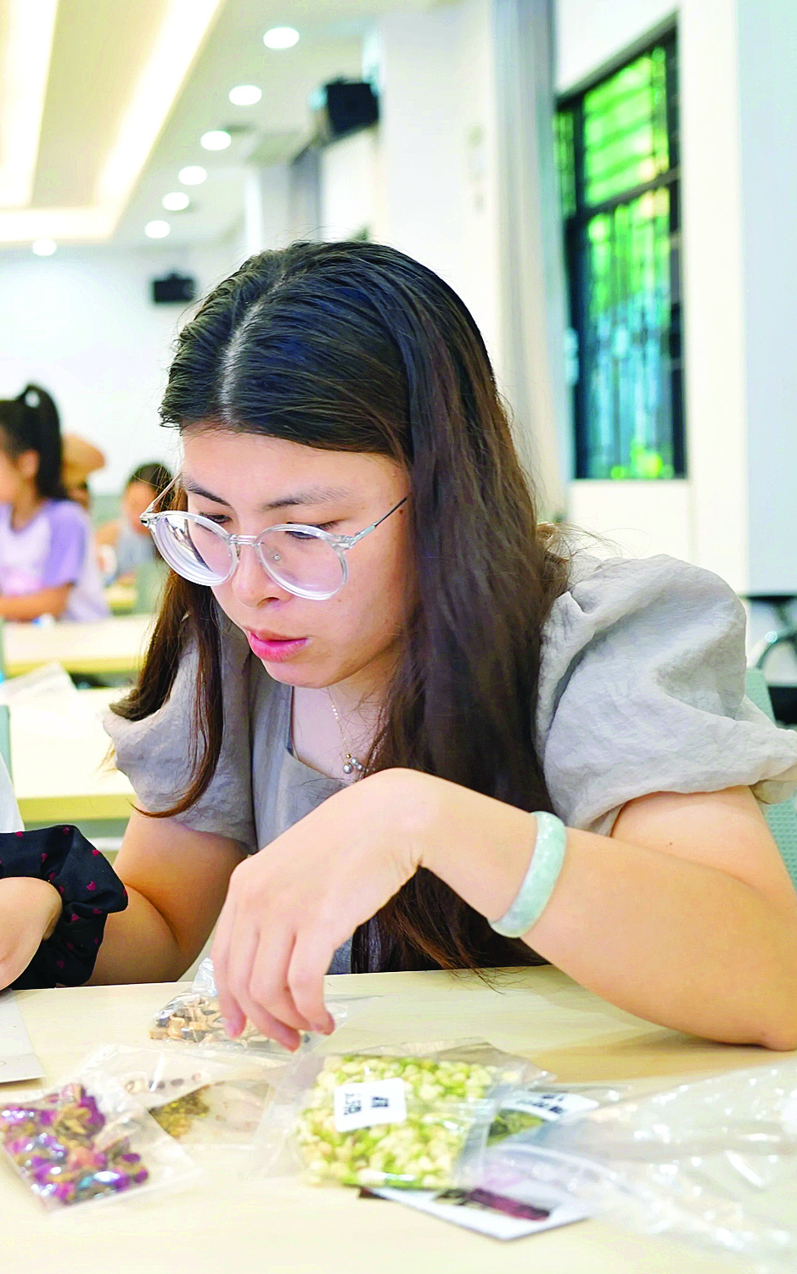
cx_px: 22
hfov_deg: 21.0
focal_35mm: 60
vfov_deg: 34.0
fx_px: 2085
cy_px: 637
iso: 640
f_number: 4.5
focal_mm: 39
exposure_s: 1/40
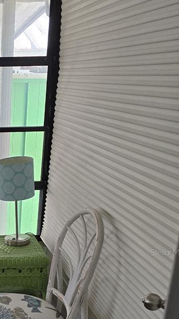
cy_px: 252
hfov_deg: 21.3
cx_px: -54
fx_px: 430
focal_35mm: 51
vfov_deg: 39.1
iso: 160
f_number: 1.7
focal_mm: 6.3
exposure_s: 1/180
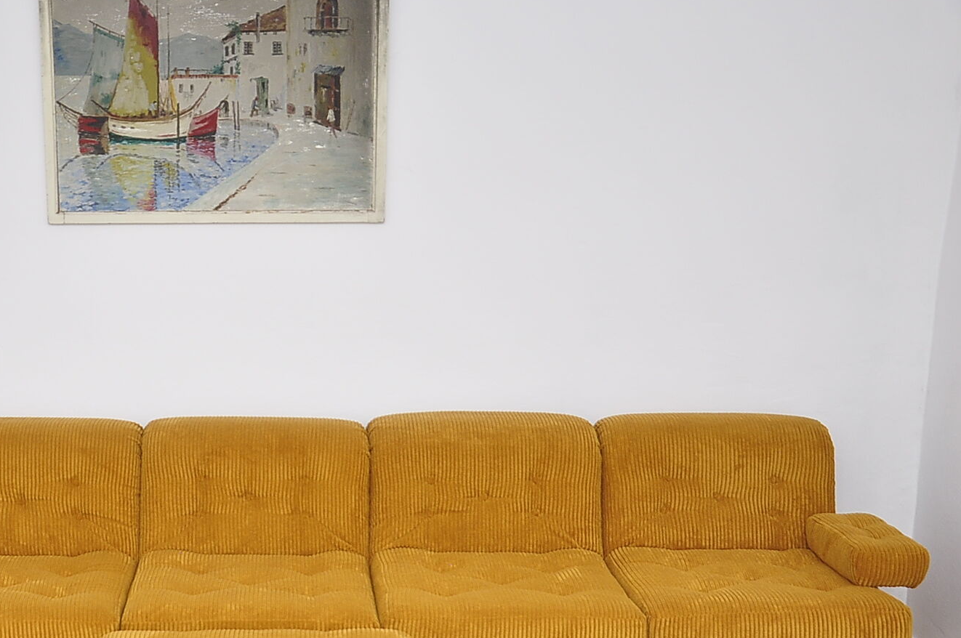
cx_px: 247
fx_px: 1621
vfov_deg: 22.0
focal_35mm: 61
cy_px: 507
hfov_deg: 32.4
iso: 400
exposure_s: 1/50
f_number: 4
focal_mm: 25
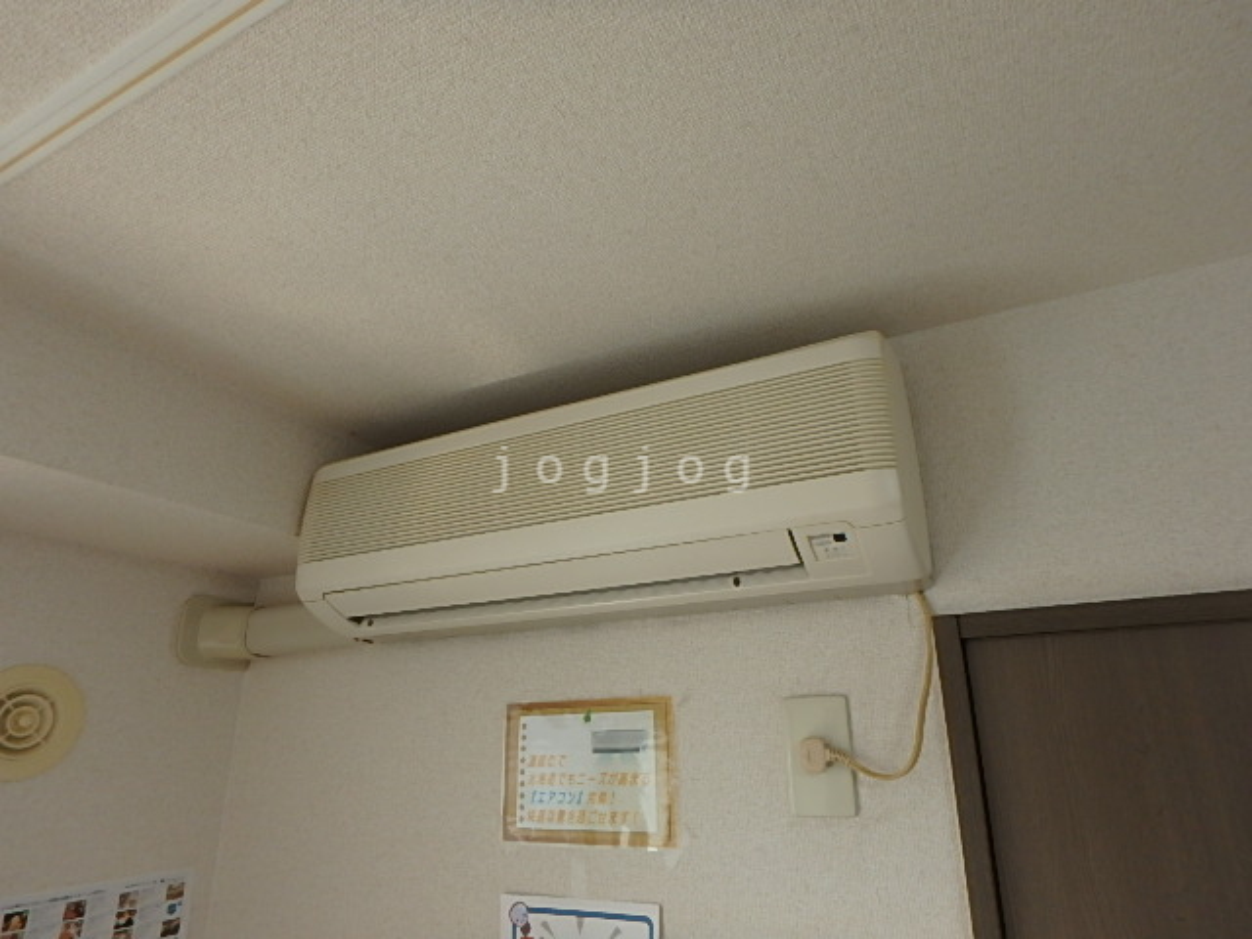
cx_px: 626
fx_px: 760
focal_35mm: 21
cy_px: 470
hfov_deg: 79.0
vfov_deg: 63.4
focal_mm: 3.7
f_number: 3.5
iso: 200
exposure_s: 1/50
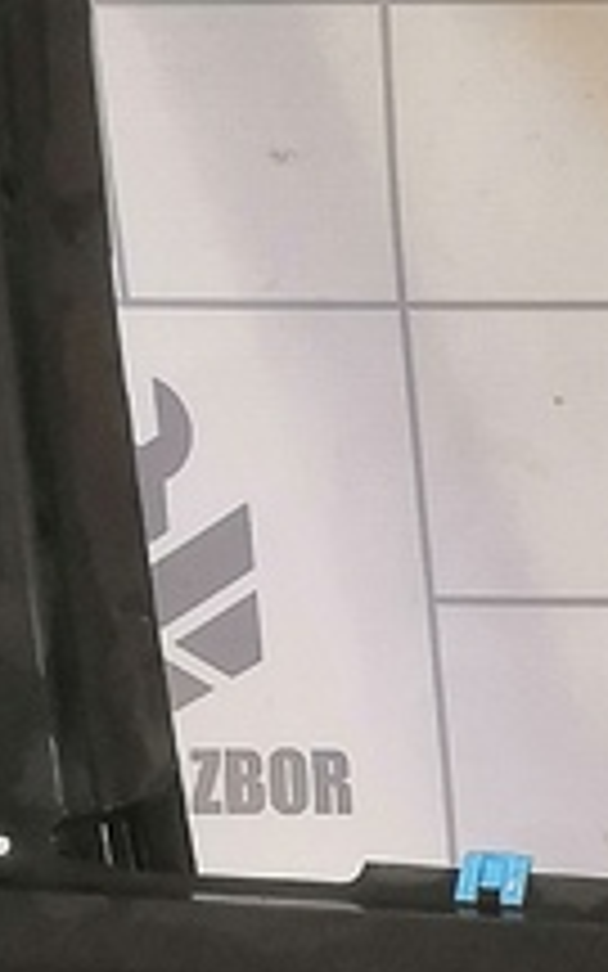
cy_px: 1046
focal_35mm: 181
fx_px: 4799
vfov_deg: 11.4
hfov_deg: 6.5
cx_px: 1973
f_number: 1.8
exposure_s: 1/50
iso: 160
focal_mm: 3.95
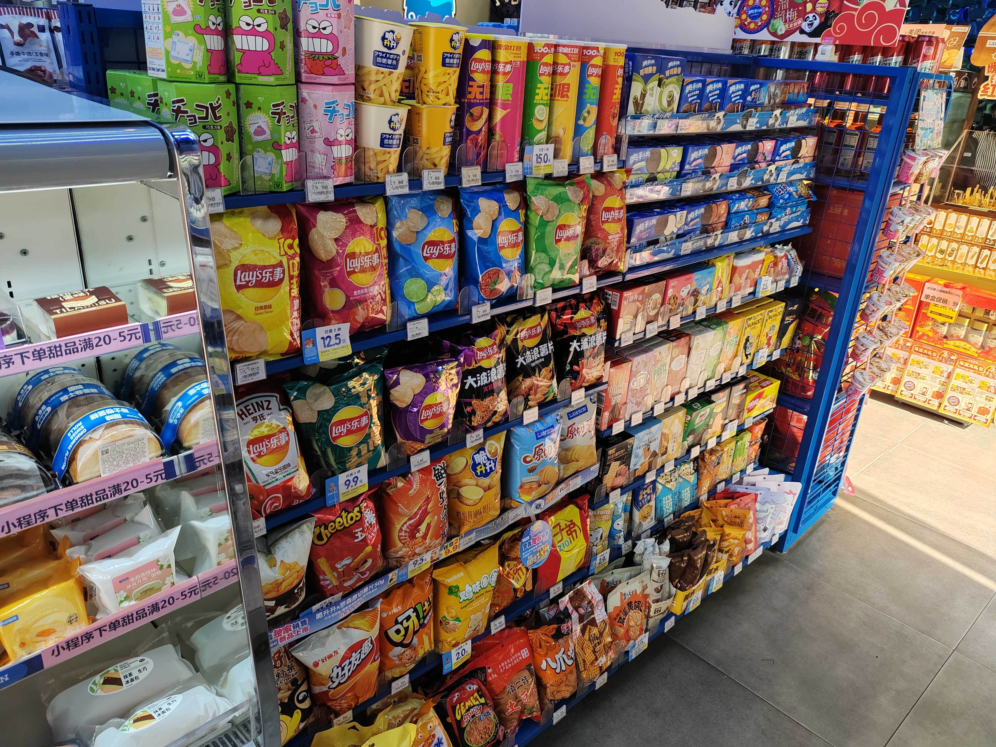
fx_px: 777
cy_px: 374
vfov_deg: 51.4
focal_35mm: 27
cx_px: 498
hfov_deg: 65.3
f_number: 1.8
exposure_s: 1/100
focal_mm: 6.14
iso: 500
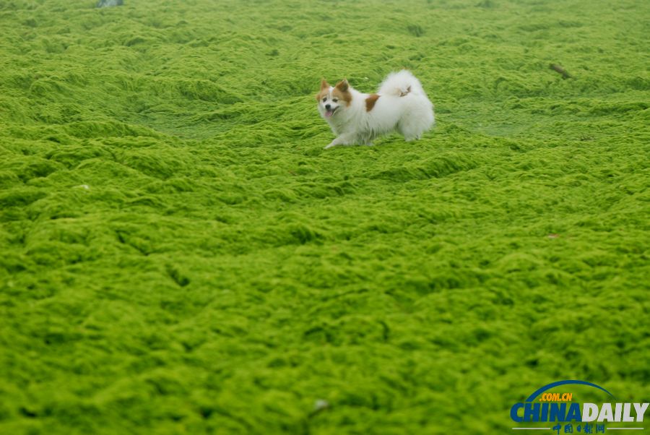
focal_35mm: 158
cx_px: 325
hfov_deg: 13.0
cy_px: 218
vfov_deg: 8.7
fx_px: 2846
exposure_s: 1/100
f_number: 3.5
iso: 200
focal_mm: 105
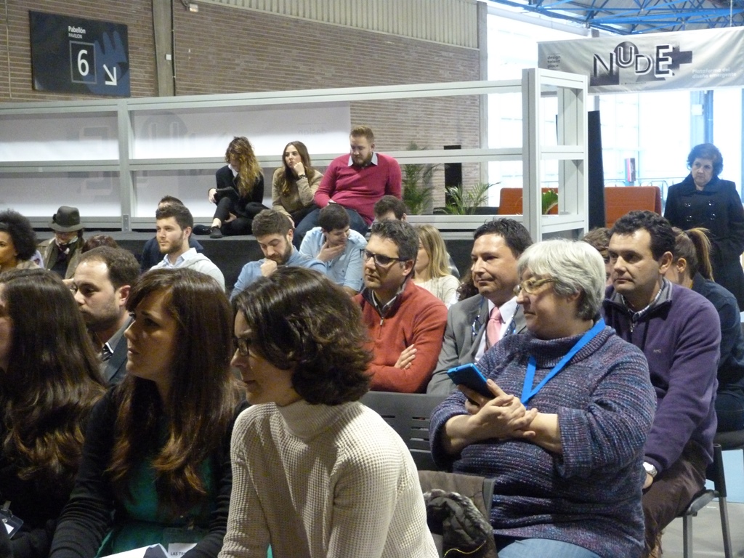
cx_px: 372
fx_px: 1419
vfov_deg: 22.3
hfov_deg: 29.4
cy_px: 279
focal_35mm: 66
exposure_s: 1/30
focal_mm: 11.8
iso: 800
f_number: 3.3
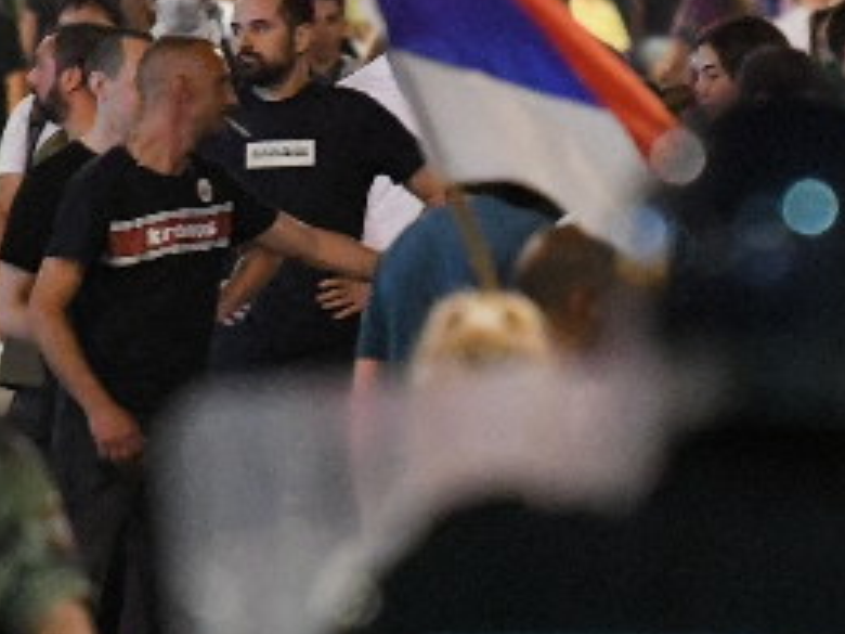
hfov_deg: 1.7
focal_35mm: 1197
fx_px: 29220
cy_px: 117
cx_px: 488
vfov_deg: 1.2
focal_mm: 200
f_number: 3.5
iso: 10000
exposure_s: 1/160
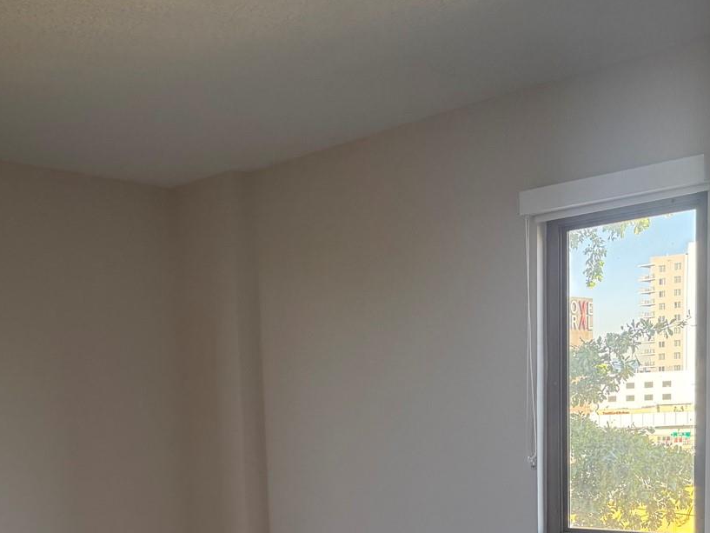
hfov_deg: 39.8
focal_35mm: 47
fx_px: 964
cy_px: 505
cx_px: 217
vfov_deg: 29.3
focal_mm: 6.76
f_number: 1.78
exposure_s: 1/209
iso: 200
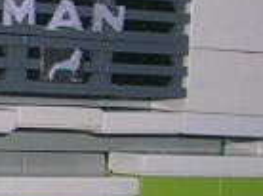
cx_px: -253
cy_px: 143
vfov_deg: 5.7
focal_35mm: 260
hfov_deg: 7.4
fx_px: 1972
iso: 50
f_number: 4.8
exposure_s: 1/60.1
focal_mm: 5.4
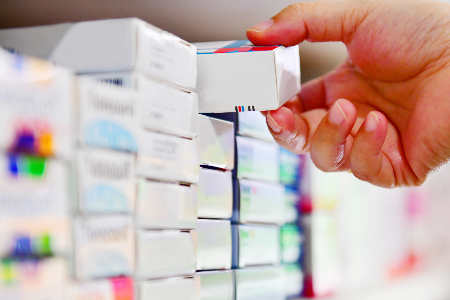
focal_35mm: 91
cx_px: 267
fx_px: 1137
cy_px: 150
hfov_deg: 22.3
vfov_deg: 15.0
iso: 800
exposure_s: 1/50
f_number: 2.8
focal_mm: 70
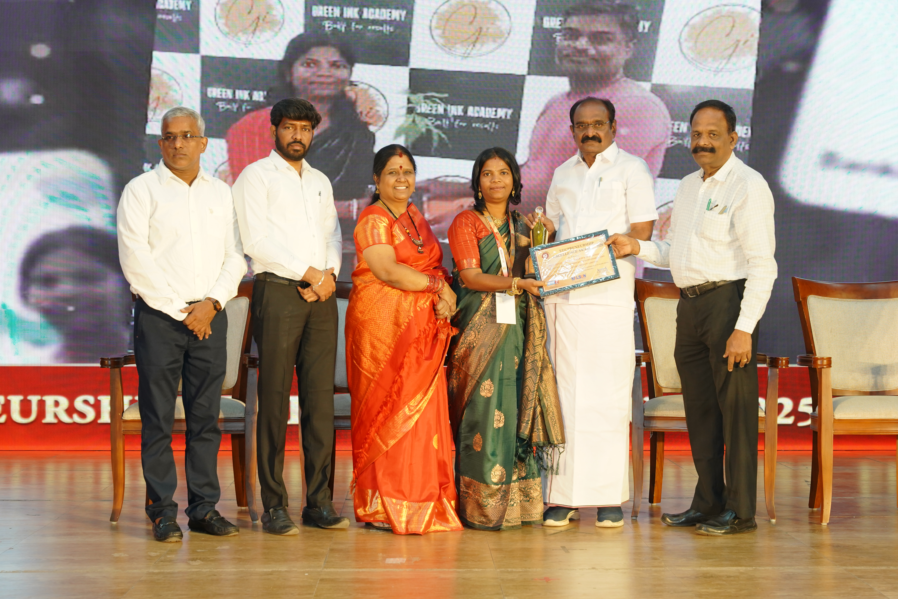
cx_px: 449
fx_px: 1467
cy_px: 300
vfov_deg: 23.1
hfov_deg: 34.0
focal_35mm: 59
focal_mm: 58.8
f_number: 5.6
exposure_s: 1/125
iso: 1250
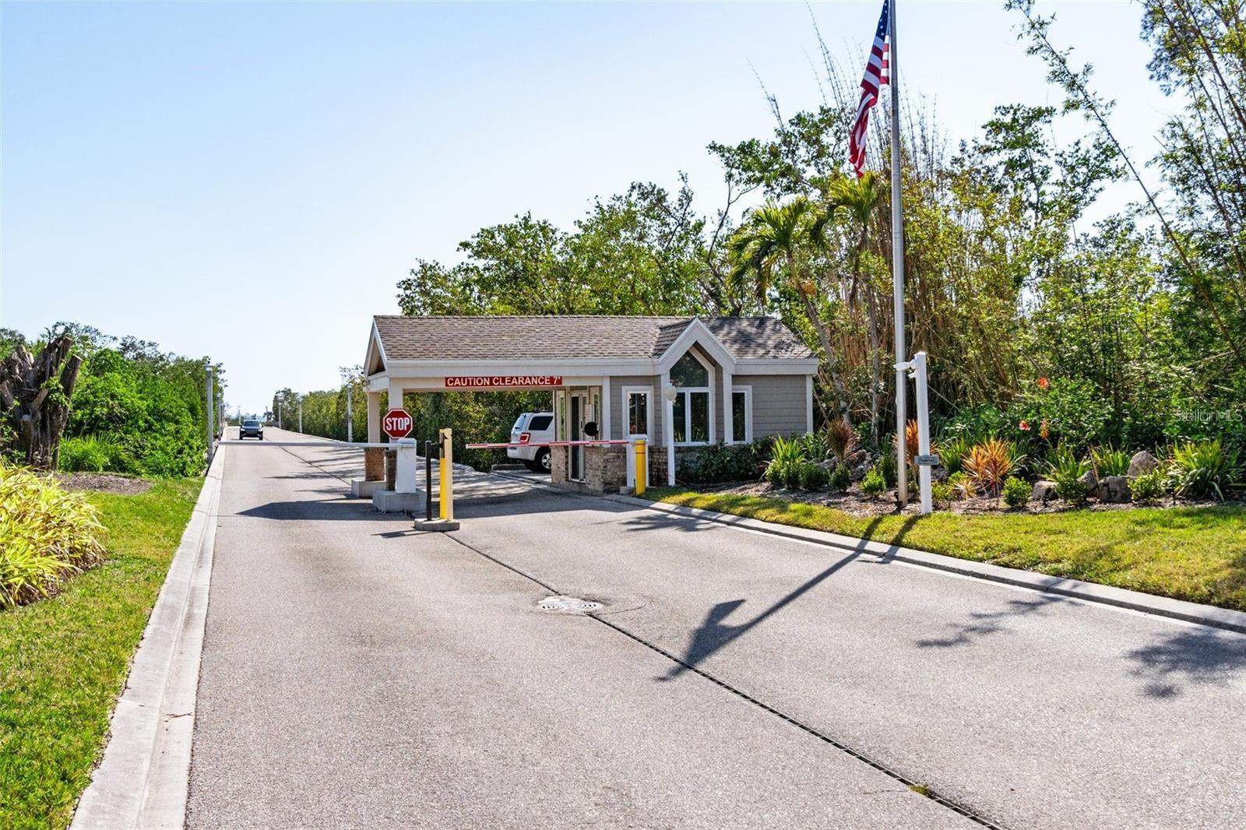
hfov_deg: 53.1
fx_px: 1246
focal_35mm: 36
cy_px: 415
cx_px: 623
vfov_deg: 36.9
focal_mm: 24
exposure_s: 1/1600
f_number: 8
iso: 500
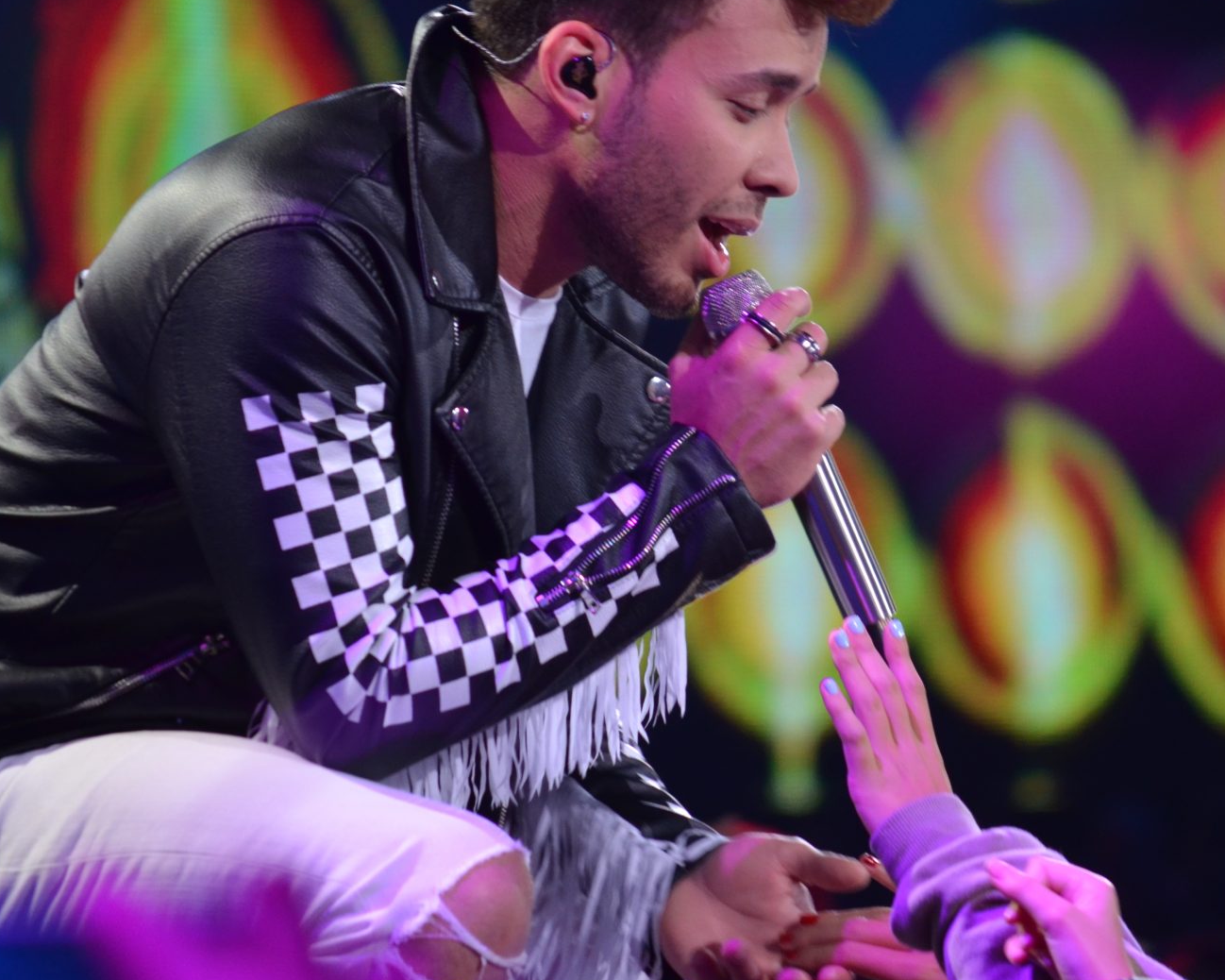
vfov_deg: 3.9
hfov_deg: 4.8
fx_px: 14464
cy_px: 360
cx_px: 705
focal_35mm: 399
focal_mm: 180
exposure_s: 1/125
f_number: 5.6
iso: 800
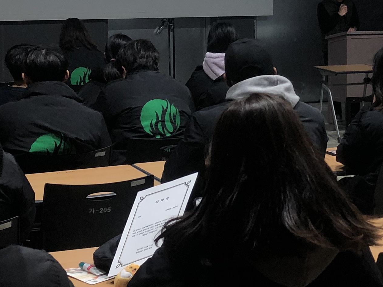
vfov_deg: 16.4
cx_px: 243
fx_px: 996
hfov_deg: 21.7
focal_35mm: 90
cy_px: 94
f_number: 1.8
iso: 40
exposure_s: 1/24
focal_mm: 3.99
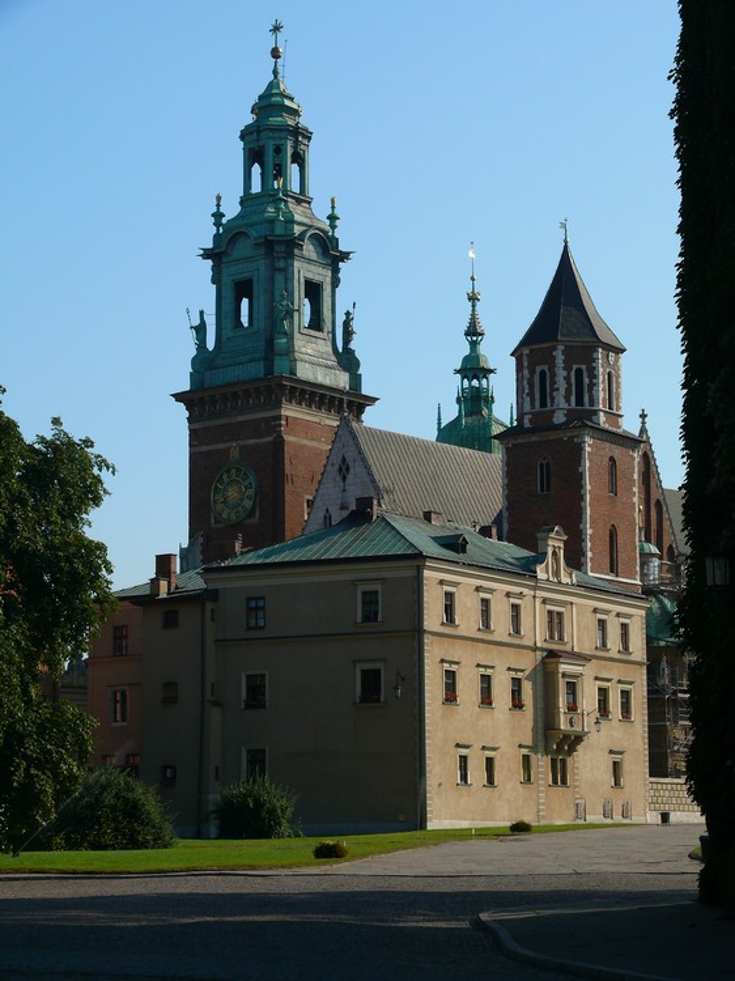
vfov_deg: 23.8
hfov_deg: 18.0
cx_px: 368
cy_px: 490
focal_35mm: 82
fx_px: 2323
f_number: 5.6
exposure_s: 1/200
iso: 100
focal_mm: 17.3
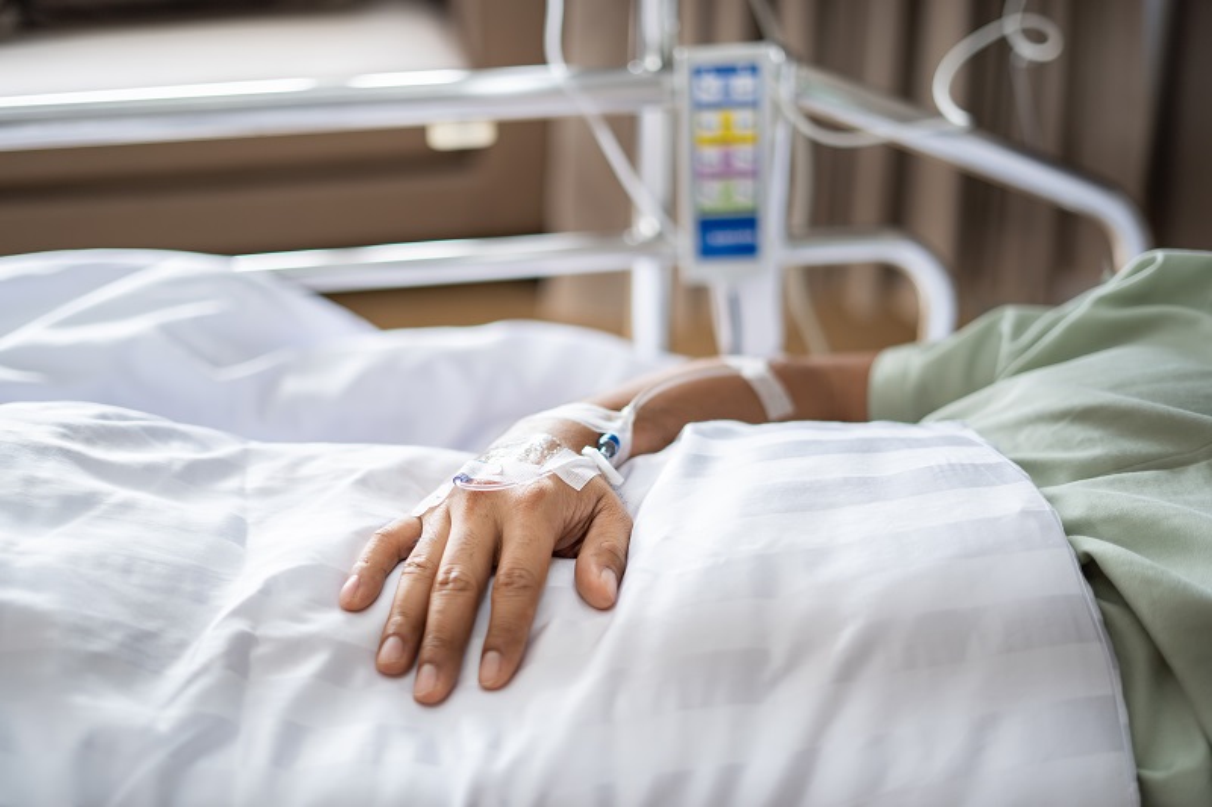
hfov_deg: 39.6
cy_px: 404
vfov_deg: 27.0
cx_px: 606
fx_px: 1683
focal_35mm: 50
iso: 200
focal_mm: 50
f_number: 1.8
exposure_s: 1/160
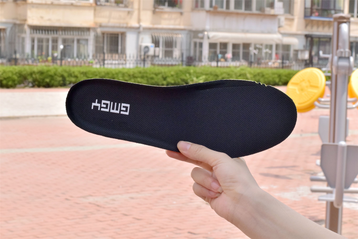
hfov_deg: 27.0
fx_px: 746
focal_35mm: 75
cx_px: 179
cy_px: 120
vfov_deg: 18.2
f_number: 14
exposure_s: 1/800
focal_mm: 50
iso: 1600
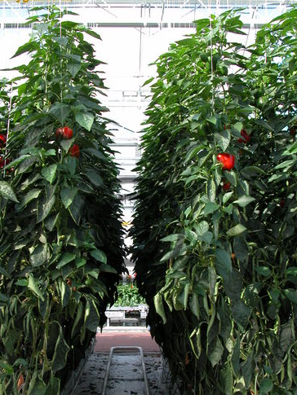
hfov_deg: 30.9
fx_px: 537
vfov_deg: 40.3
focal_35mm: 47
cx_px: 130
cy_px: 230
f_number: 4.6
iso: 100
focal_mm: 10
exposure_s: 1/132
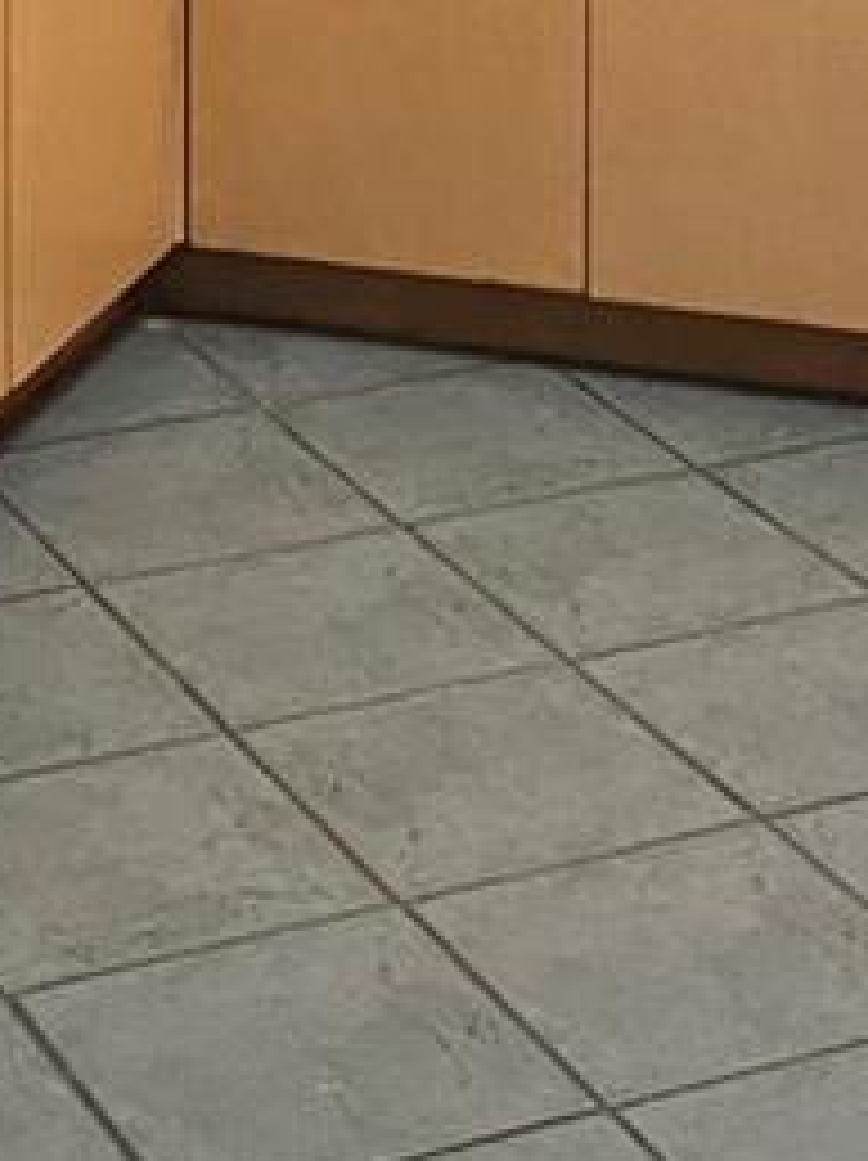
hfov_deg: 12.2
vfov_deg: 15.1
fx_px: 4052
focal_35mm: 121
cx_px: 337
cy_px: -576
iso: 160
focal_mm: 4.25
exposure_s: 1/60
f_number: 1.8
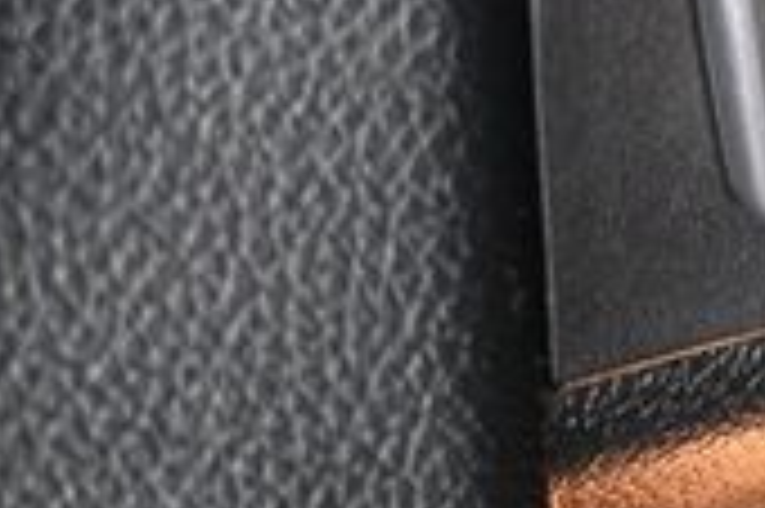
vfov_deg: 12.0
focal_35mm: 110
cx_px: 1418
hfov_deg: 15.7
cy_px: -171
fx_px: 2334
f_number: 3.8
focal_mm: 19.5
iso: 2200
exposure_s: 1/125
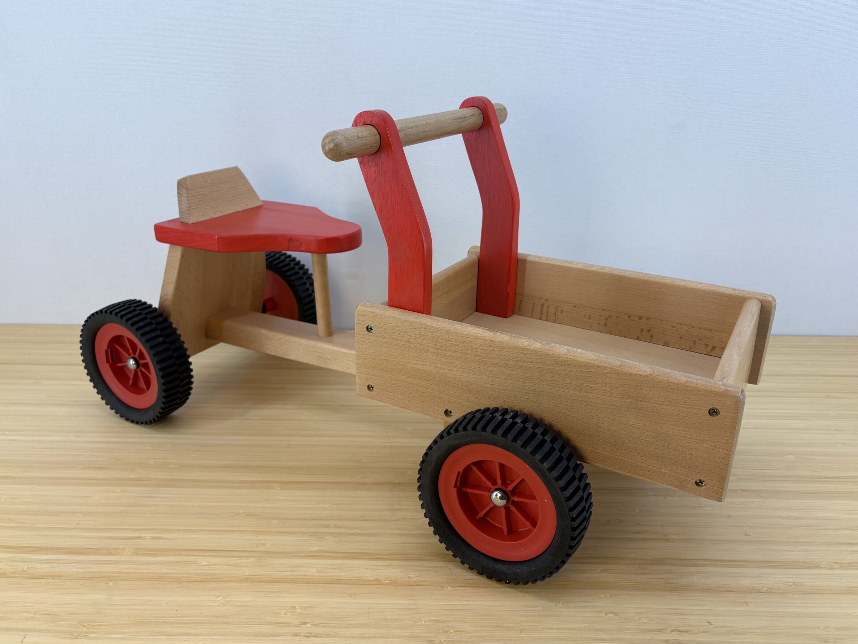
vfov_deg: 49.7
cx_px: 437
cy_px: 321
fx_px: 694
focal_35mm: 28
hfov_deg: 63.4
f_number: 1.6
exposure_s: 1/233
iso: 40
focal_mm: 5.96
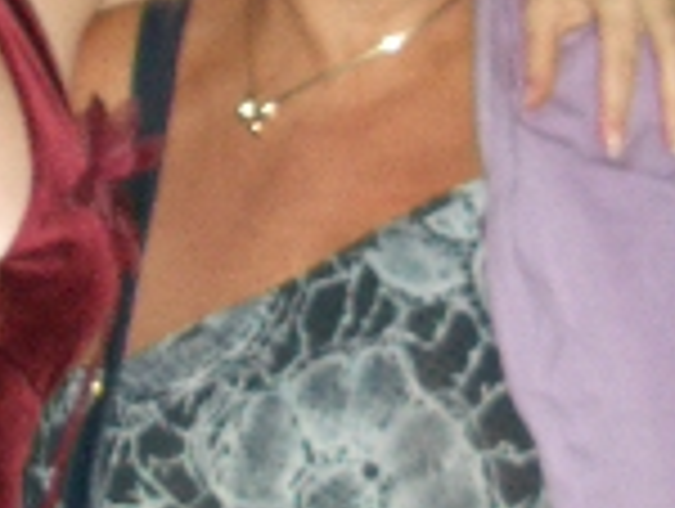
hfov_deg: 13.1
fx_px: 2910
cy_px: 207
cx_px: 58
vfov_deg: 10.0
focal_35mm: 149
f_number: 2.6
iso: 100
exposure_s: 1/60
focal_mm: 5.8
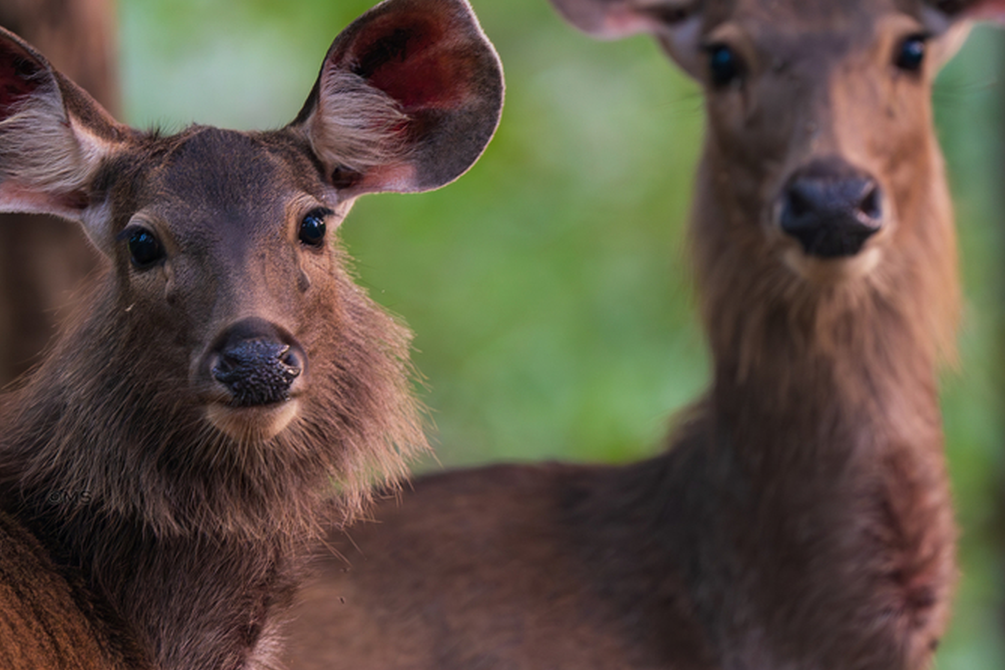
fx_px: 28529
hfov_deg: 2.0
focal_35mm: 1022
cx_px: 491
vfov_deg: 1.3
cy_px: 201
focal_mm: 600
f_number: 4
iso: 1600
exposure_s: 1/100
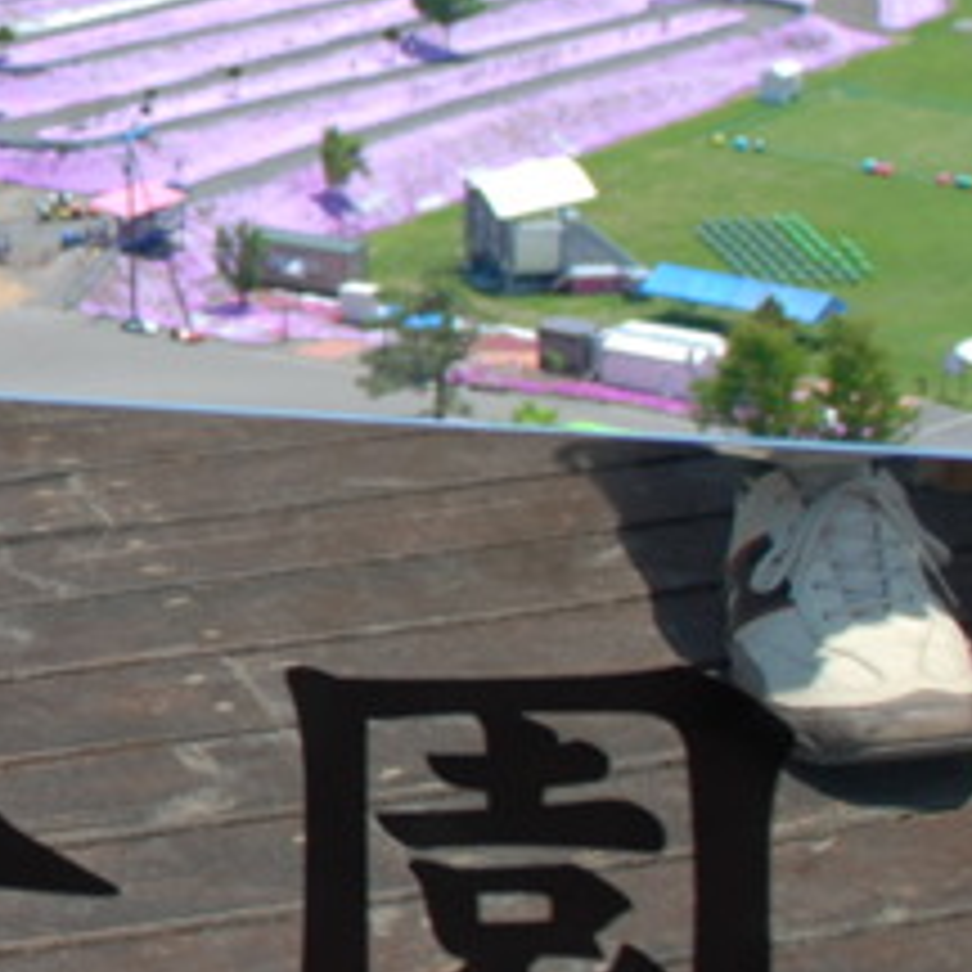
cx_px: -594
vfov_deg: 15.8
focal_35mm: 109
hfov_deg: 14.6
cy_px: 146
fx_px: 3463
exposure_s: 1/320
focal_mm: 18
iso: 100
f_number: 5.6
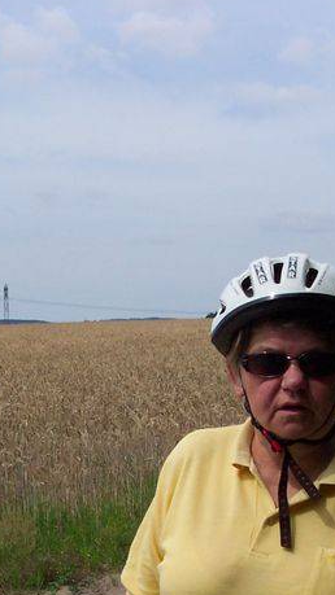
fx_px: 1232
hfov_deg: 15.5
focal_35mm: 78
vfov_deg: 27.1
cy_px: 377
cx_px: 157
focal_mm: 8
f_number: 4.8
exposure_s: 1/1000
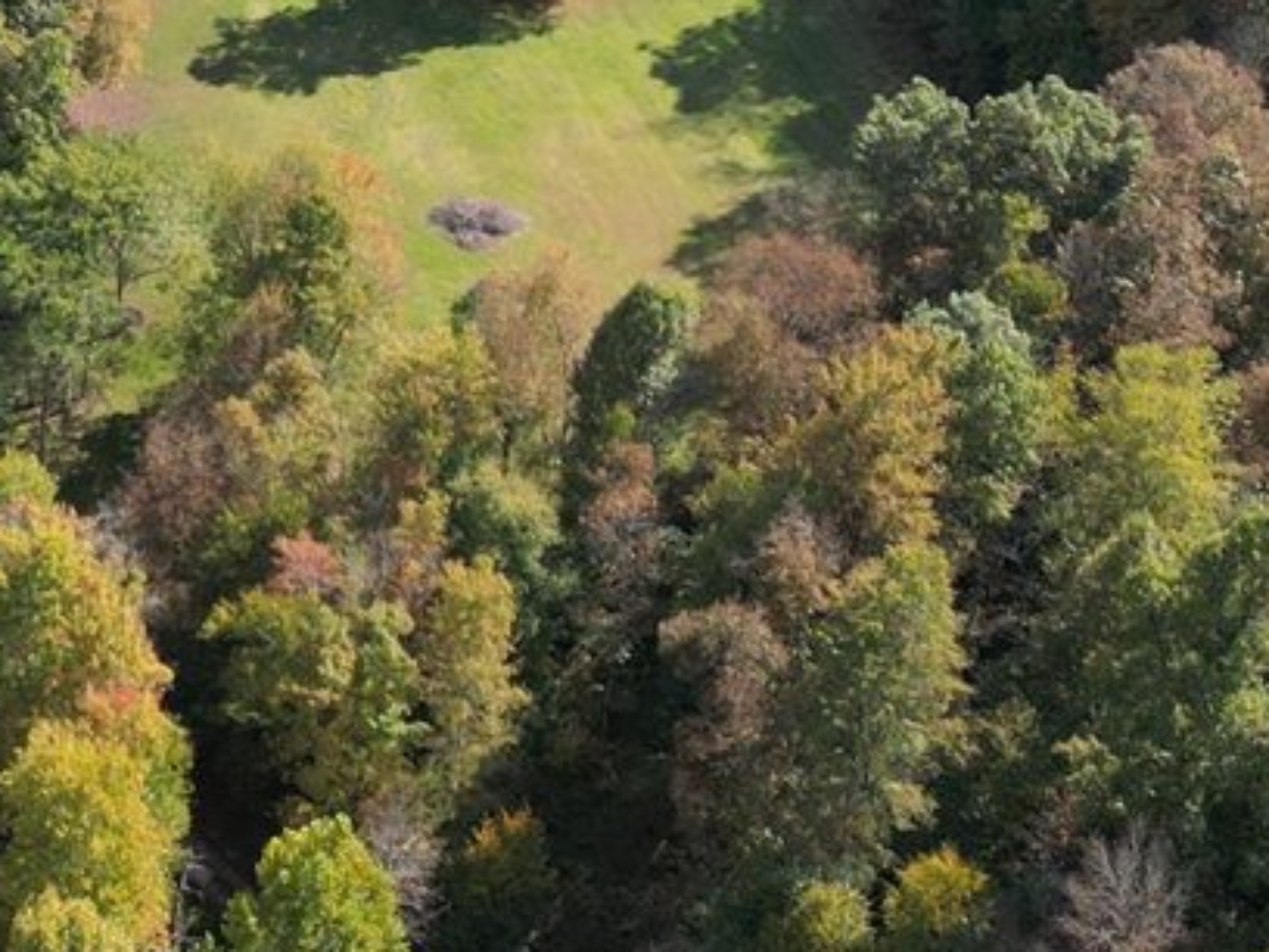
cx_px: -278
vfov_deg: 15.9
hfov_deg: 20.5
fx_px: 3263
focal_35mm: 89
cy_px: -232
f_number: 1.7
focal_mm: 6.72
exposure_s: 1/1600
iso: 160
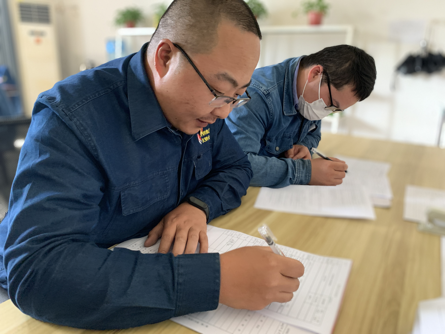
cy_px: 167
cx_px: 222
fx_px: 334
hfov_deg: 67.3
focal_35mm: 26
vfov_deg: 53.1
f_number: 1.8
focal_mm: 4.25
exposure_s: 1/42
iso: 400
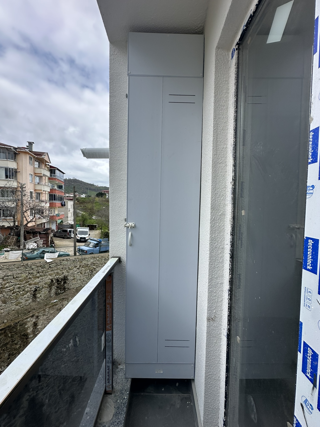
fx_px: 173
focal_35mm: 14
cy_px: 214
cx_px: 160
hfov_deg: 85.7
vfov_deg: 102.1
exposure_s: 1/818
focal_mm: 2.22
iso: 40
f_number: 2.2
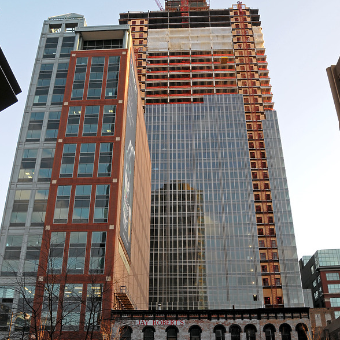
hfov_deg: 42.8
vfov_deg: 42.8
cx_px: 171
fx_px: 433
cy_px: 175
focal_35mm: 39
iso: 400
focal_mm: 20
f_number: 14
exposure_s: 1/30
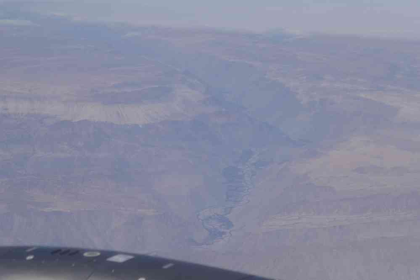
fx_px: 1540
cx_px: 210
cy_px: 140
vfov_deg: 10.4
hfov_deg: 15.5
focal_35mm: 132
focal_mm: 48
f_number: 7.1
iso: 125
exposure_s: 1/800
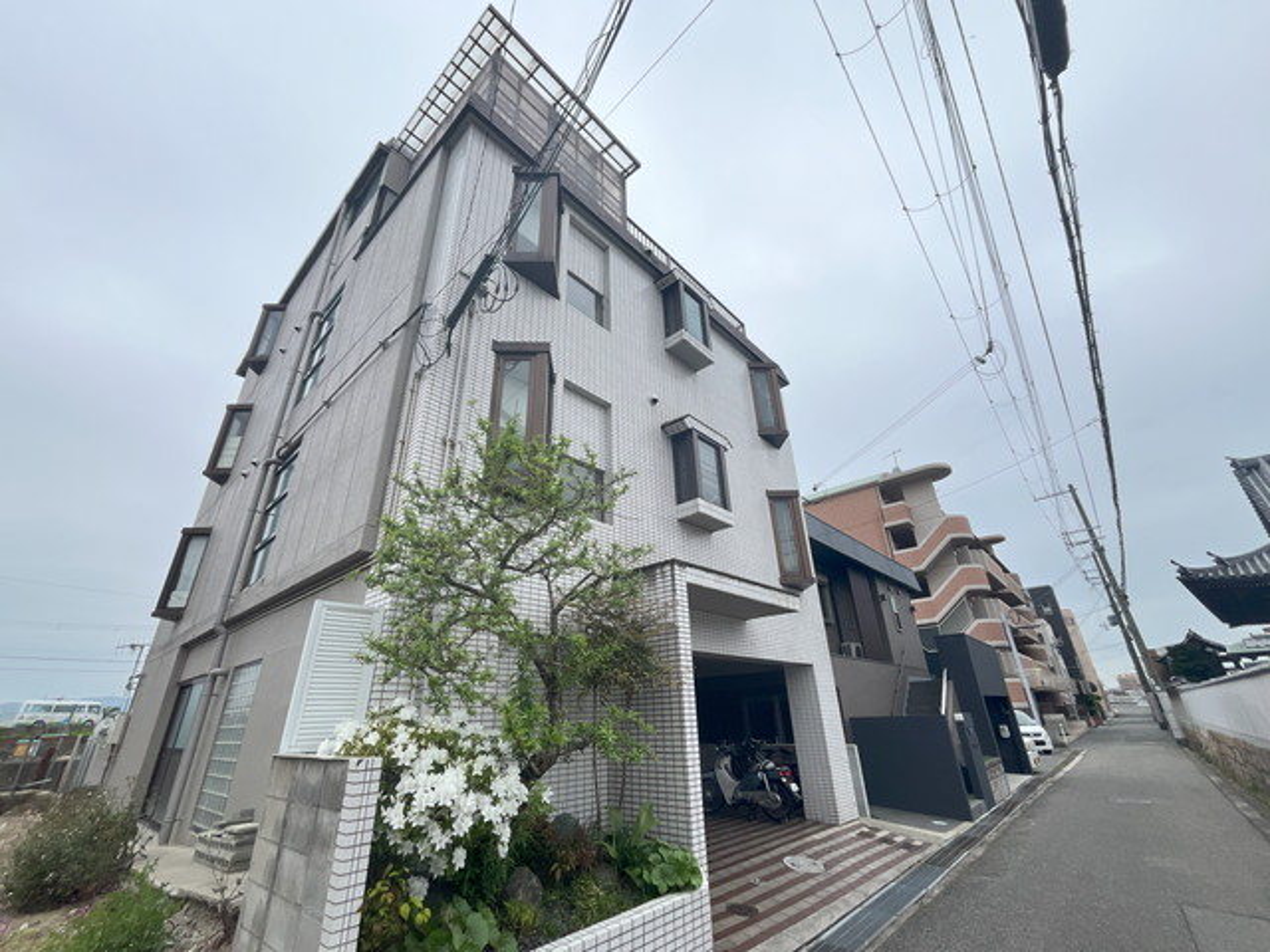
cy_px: 476
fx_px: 514
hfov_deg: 102.1
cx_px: 635
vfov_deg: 85.7
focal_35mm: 14
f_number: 2.4
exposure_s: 1/327
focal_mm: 1.54
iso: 32
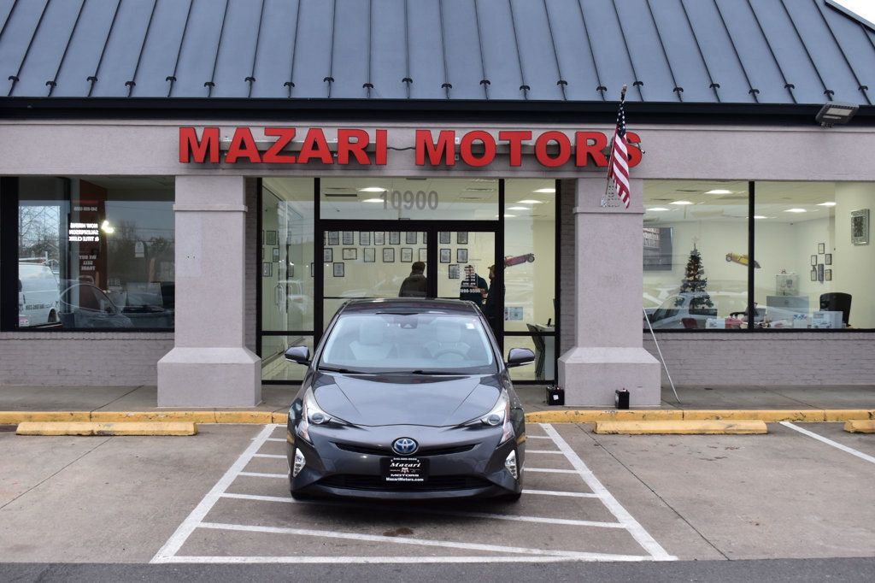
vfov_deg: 30.8
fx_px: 1057
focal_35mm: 44
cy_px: 292
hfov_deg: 45.0
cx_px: 438
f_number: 7.1
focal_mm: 29
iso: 400
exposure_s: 1/40
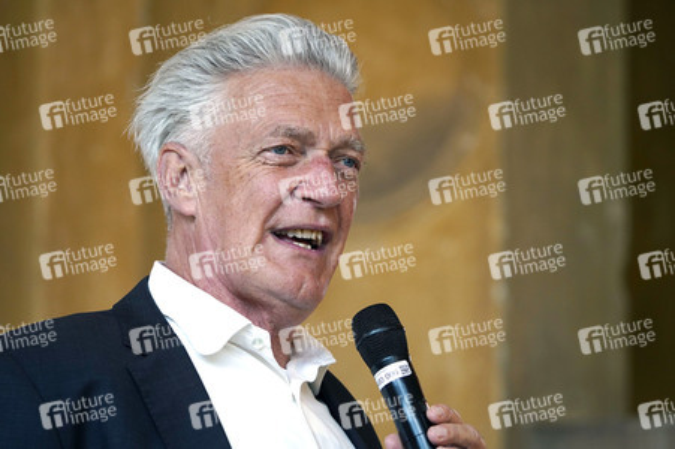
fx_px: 3747
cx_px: 338
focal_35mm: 200
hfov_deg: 10.3
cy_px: 224
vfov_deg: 6.9
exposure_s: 1/160
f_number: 6.3
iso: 1250
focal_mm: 200
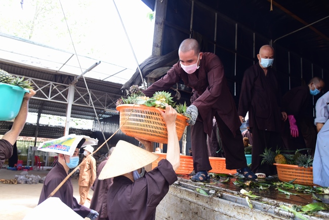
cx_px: 164
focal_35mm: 24
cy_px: 110
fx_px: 219
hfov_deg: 73.7
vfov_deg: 53.2
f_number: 5.6
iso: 640
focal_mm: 24
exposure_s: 1/80
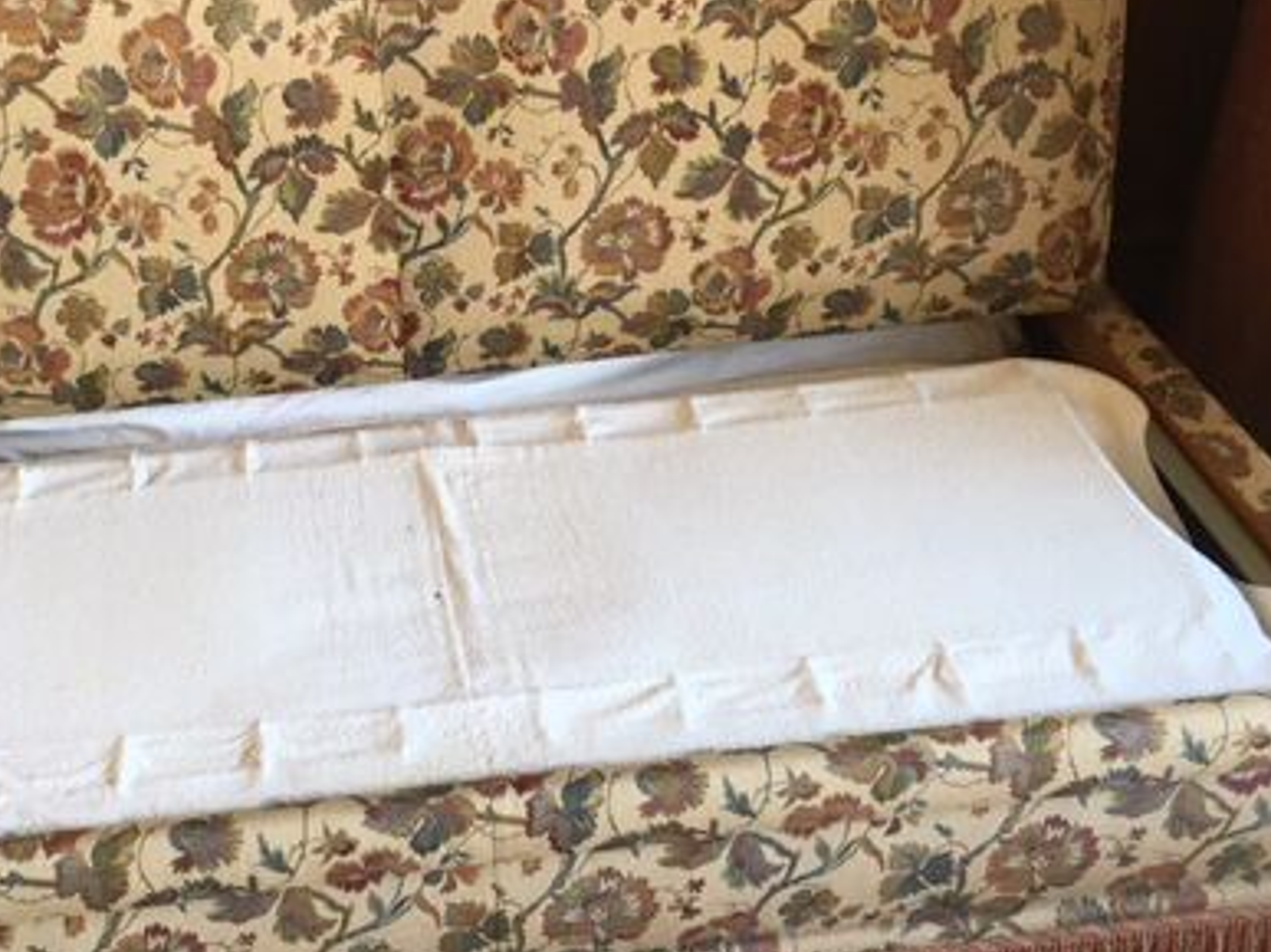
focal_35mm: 48
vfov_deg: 30.2
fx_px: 1762
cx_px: 391
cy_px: 394
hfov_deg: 39.1
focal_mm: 4.15
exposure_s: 1/33
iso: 25
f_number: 2.2
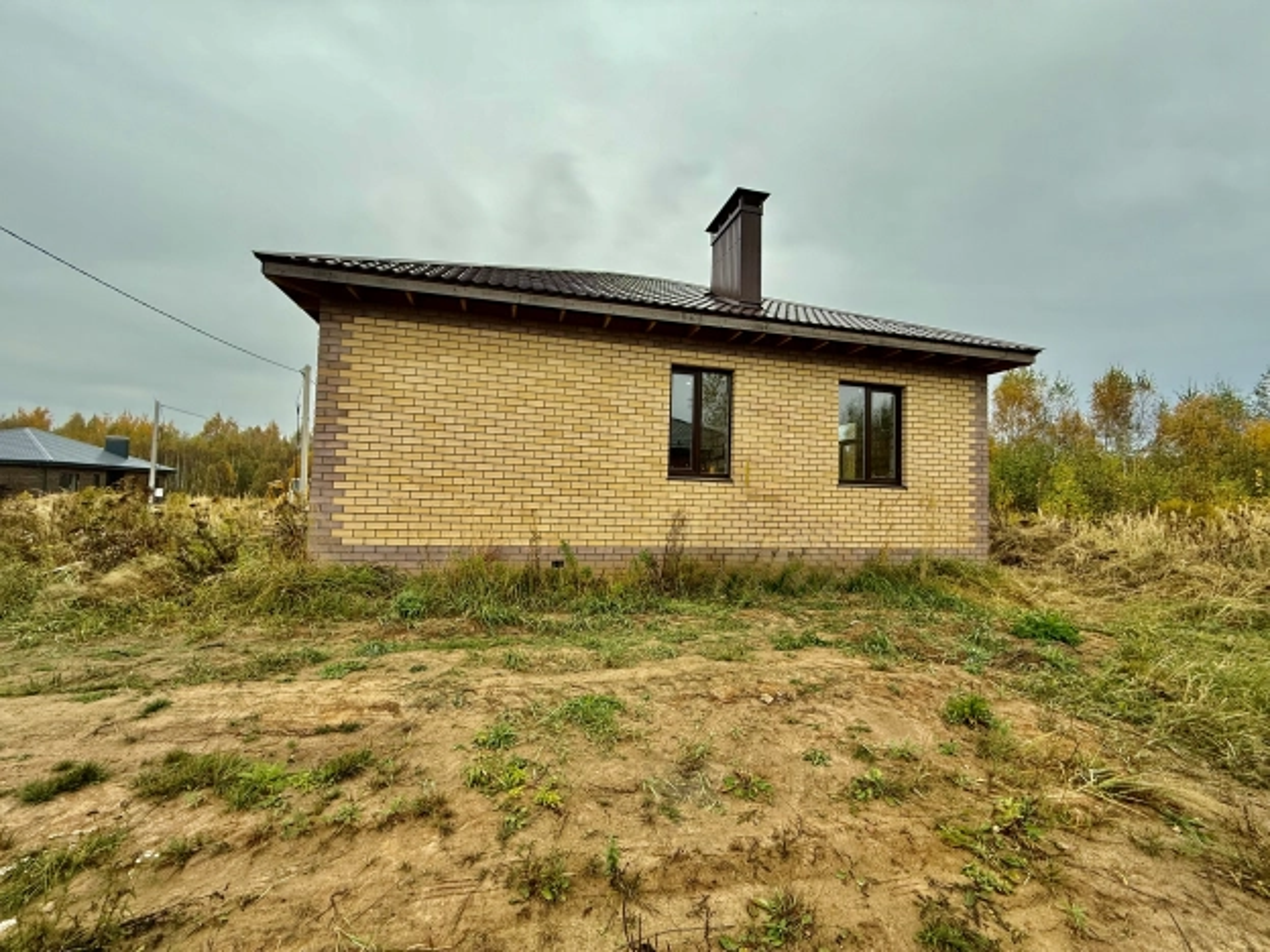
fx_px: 514
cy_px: 476
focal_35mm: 14
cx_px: 635
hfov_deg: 102.1
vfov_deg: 85.7
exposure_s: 1/145
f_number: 2.2
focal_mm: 2.22
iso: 64
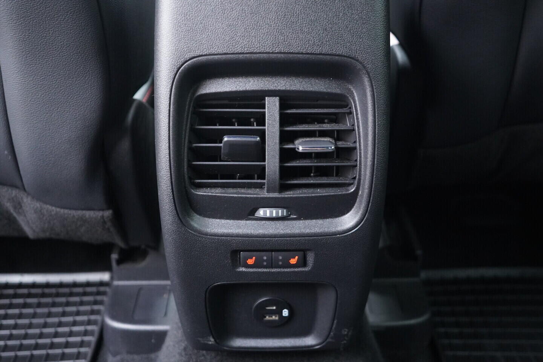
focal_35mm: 36
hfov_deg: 53.1
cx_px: 272
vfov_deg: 36.9
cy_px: 181
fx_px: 543
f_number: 2.8
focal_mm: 24
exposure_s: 1/40
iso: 2500
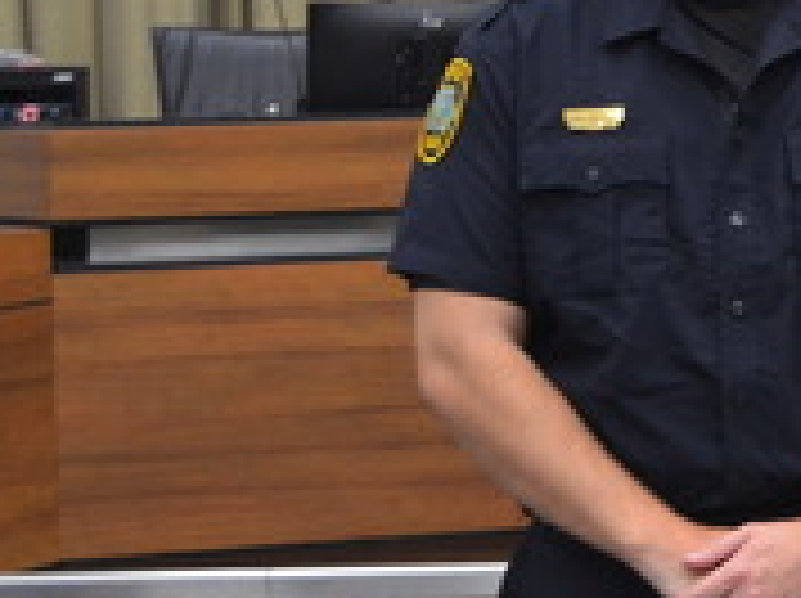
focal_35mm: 139
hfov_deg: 13.2
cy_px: -2
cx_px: 1314
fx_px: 3203
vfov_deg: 10.6
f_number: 4.5
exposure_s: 1/30
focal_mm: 29
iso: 800
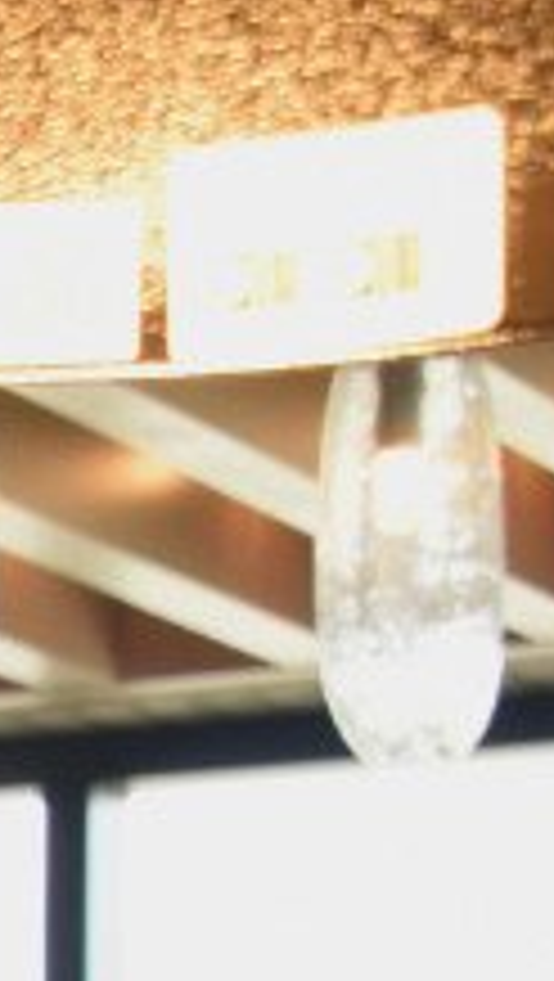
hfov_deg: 5.0
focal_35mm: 219
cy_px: 1688
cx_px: -1565
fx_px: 5706
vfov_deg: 9.4
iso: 500
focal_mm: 38
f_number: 7.1
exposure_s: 1/30
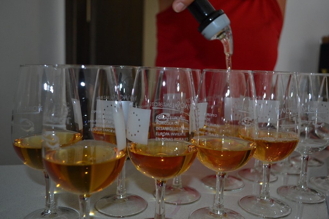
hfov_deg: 57.2
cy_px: 110
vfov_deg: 40.0
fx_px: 302
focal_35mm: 33
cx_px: 164
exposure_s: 1/60
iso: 320
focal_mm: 22
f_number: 4
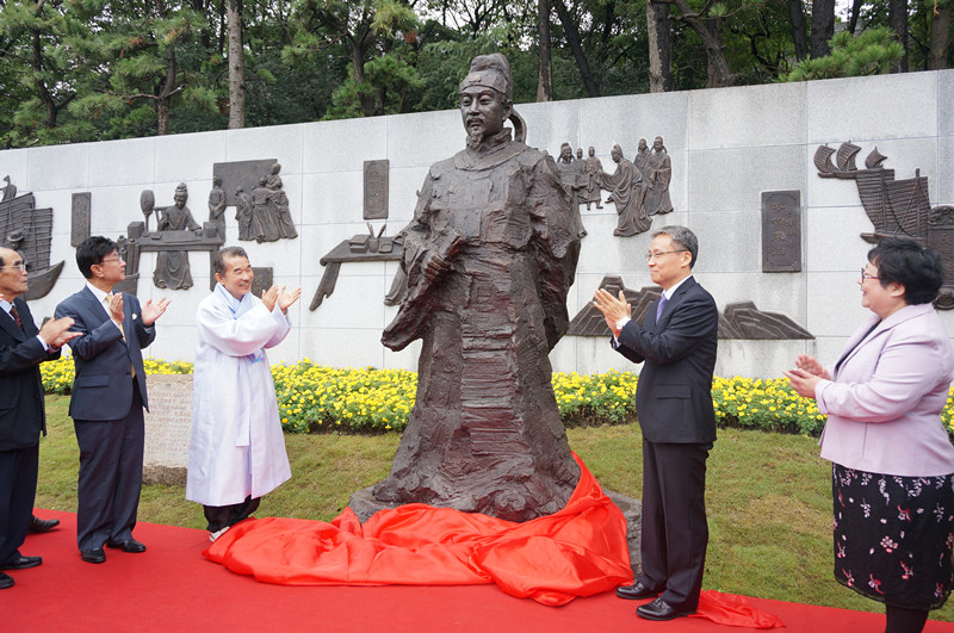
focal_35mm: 26
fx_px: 675
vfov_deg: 50.3
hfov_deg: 70.5
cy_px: 316
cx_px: 477
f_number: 4
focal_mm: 17
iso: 200
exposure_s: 1/60
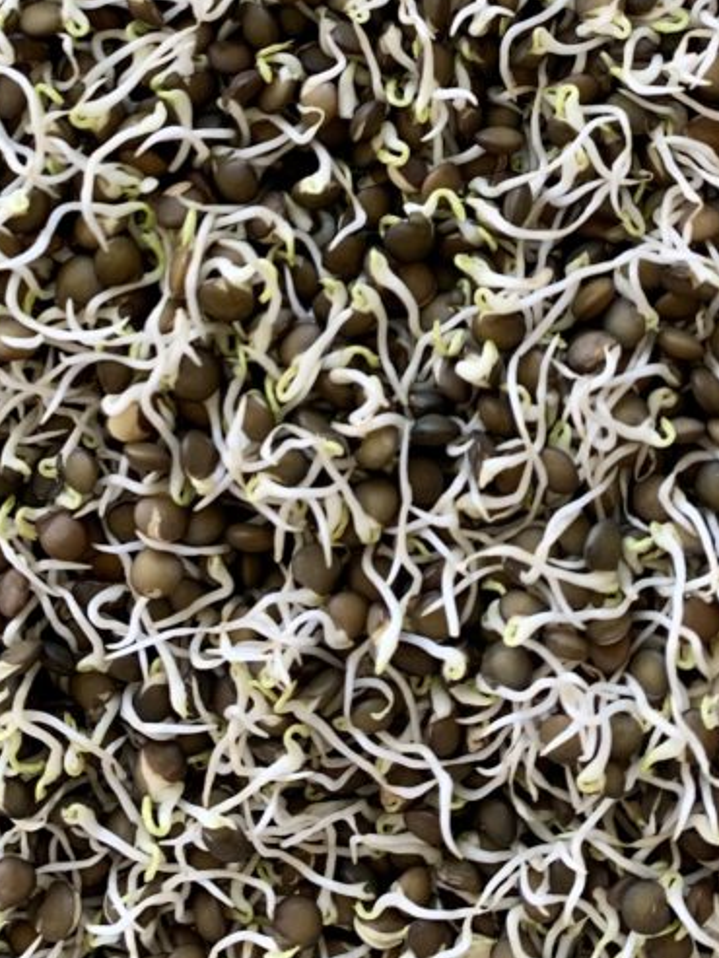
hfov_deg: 27.0
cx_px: 439
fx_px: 1495
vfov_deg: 33.3
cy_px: 56
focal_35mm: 54
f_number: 1.8
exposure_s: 1/67
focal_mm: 4.25
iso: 100
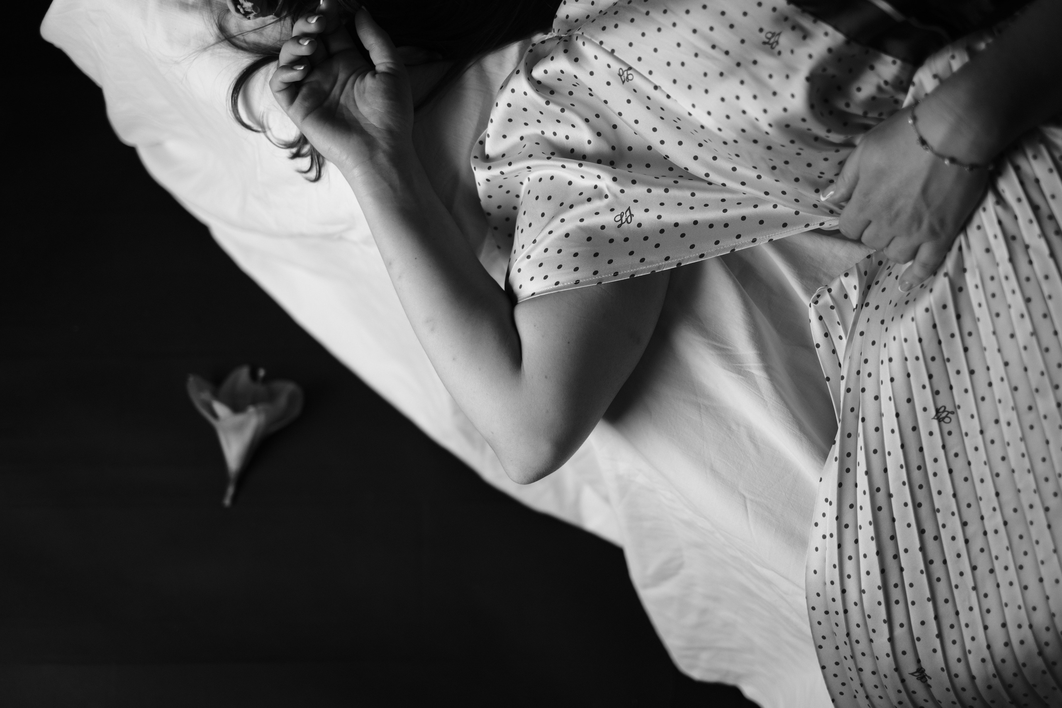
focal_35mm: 53
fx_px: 1563
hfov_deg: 37.5
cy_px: 354
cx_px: 531
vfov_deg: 25.5
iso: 320
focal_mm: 35
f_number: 1.4
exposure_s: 1/125
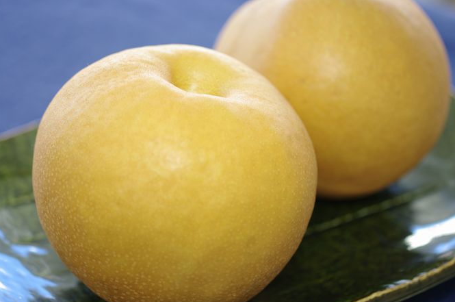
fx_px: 997
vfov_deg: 17.2
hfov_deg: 25.7
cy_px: 148
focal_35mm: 79
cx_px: 235
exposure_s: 1/60
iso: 200
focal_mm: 50
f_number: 2.8
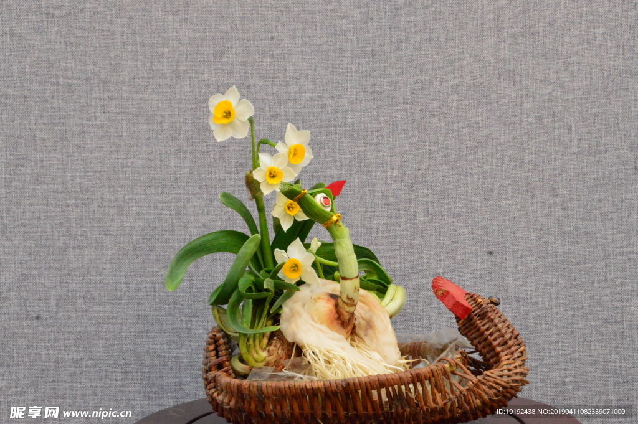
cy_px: 212
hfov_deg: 18.2
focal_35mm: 112
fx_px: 1992
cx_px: 319
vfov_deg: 12.2
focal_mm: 75
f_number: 22
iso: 6400
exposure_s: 1/250
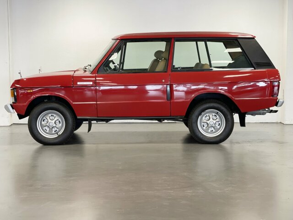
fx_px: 542
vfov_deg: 22.9
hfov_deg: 30.3
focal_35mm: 64
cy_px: 110
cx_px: 146
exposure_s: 1/77
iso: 250
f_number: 2.2
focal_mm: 7.5
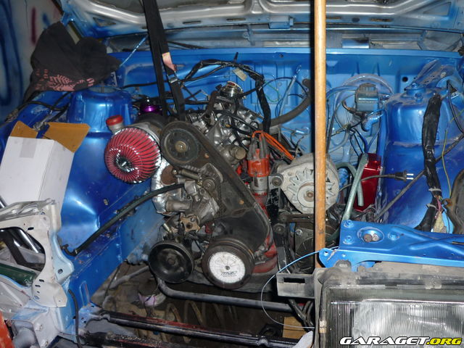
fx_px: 442
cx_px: 232
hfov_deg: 55.4
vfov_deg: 42.9
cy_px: 174
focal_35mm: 33
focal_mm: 5.5
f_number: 2.8
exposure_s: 1/30
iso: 100
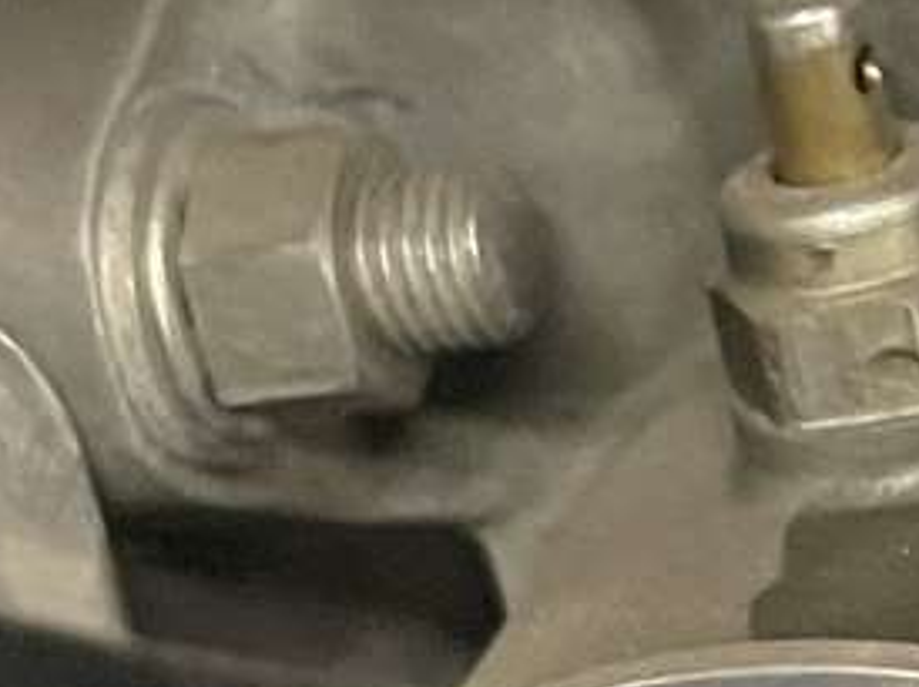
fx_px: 5040
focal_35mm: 190
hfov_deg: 10.2
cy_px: 516
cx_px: 1231
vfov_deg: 7.8
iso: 800
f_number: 1.6
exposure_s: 1/25
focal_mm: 4.2
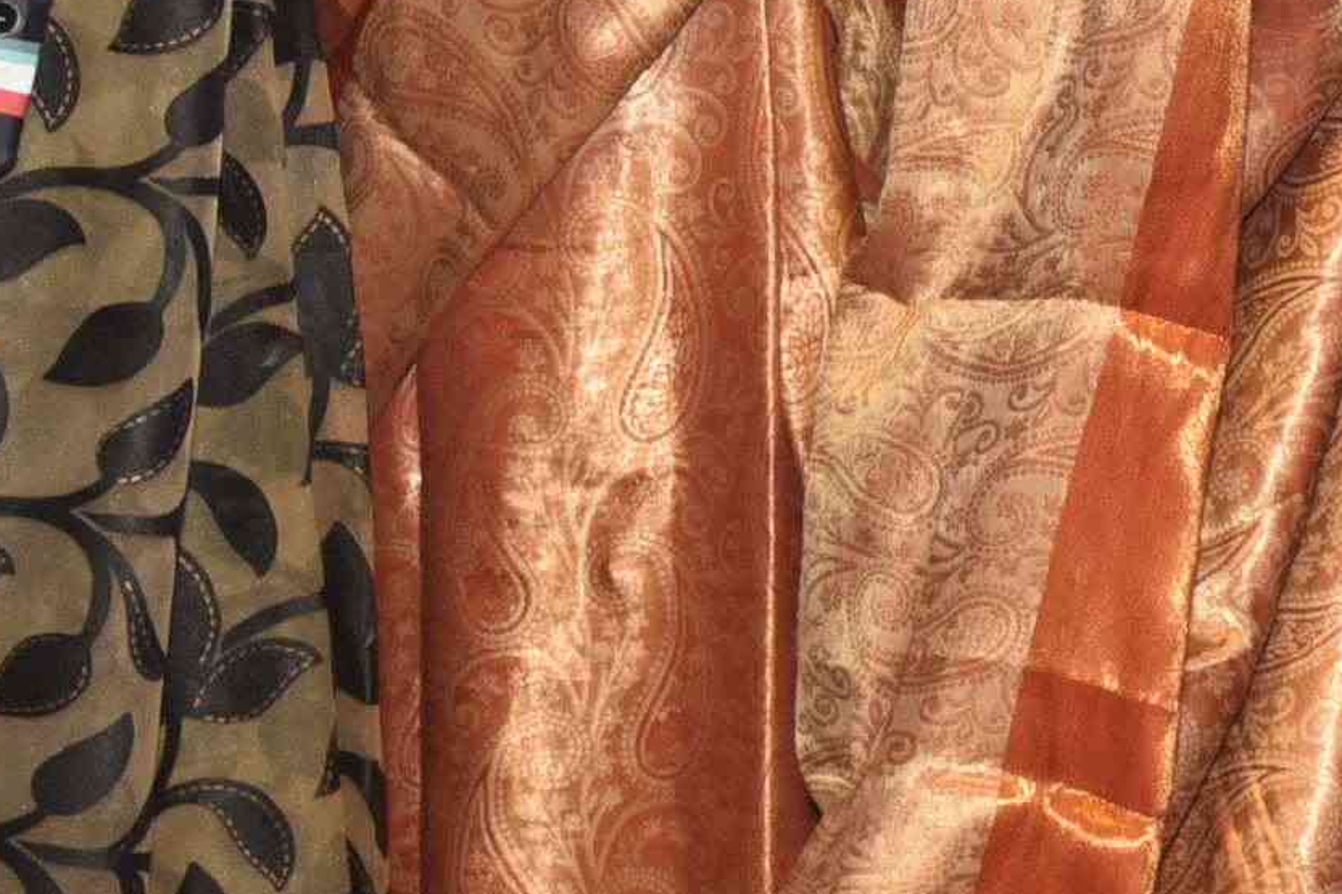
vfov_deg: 8.0
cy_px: -409
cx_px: 1990
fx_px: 6261
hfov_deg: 11.7
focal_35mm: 168
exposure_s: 1/125
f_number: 5
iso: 400
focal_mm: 31
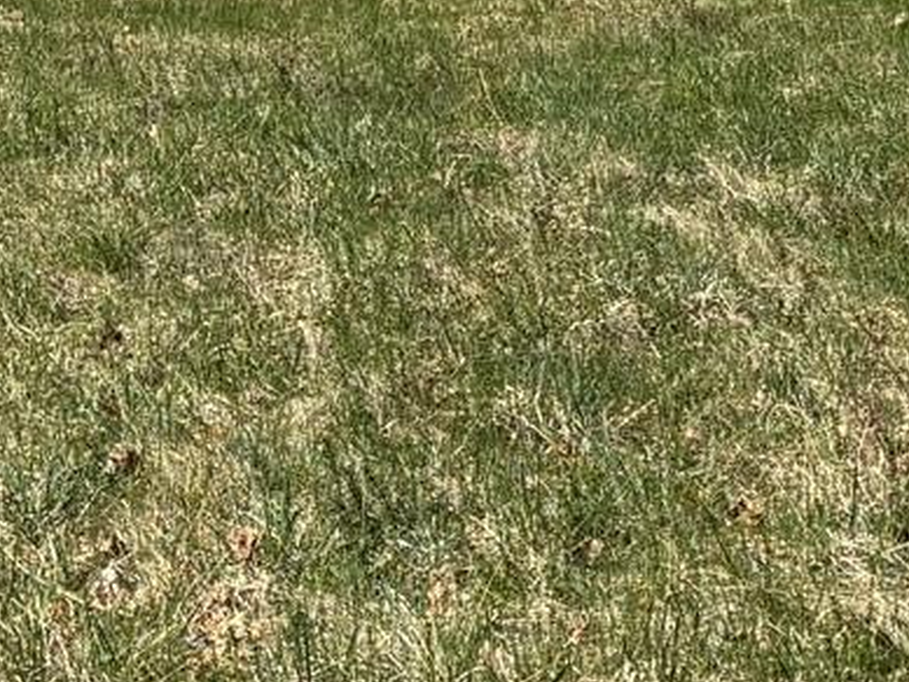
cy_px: -843
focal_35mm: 137
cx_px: 98
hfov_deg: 14.3
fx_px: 3599
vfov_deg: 9.8
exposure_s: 1/3937
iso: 50
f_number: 1.6
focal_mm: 5.96
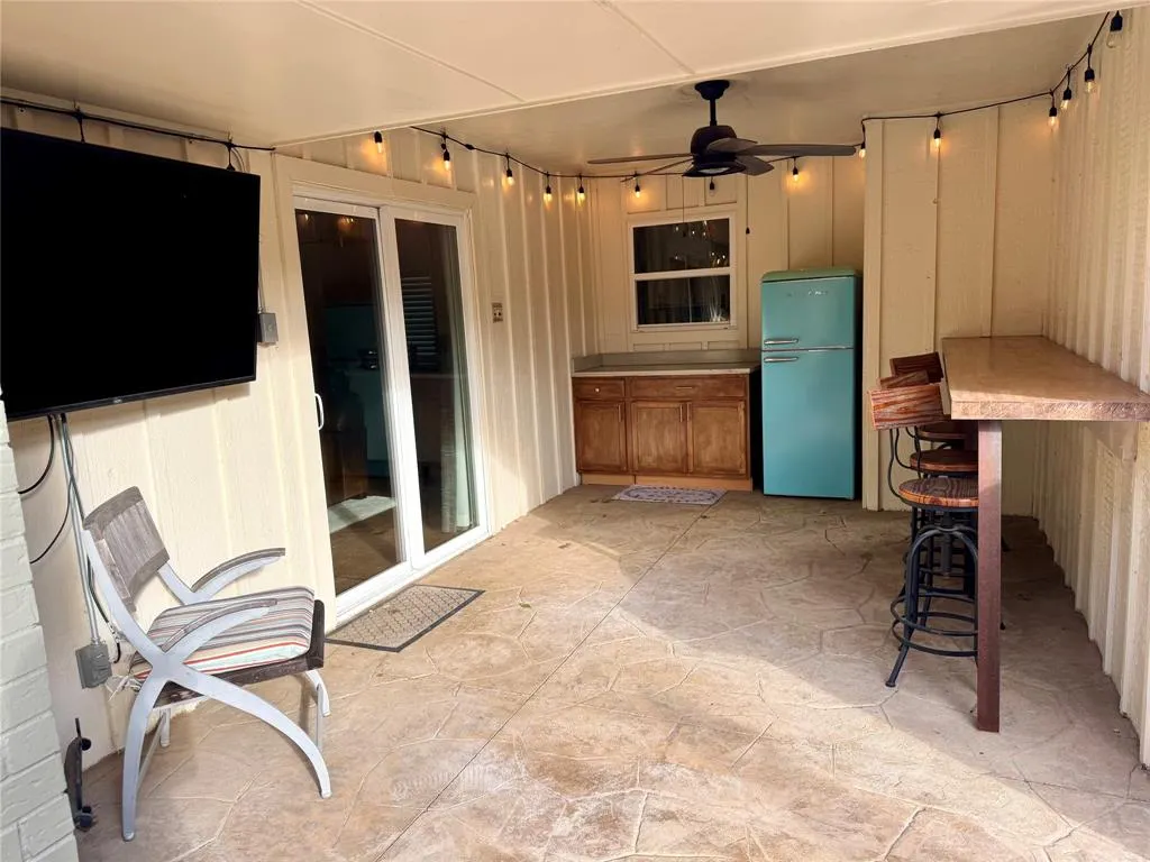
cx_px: 575
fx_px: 797
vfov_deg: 56.8
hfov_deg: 71.6
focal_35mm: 24
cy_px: 431
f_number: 1.78
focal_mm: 6.76
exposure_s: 1/723
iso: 80
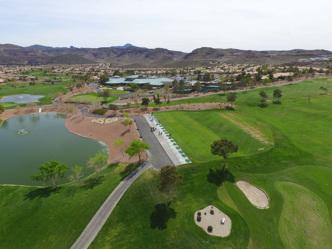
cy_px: 124
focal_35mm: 20
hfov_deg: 81.7
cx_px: 166
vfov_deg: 66.0
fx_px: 192
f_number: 2.8
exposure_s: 1/1148
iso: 100
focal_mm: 3.61
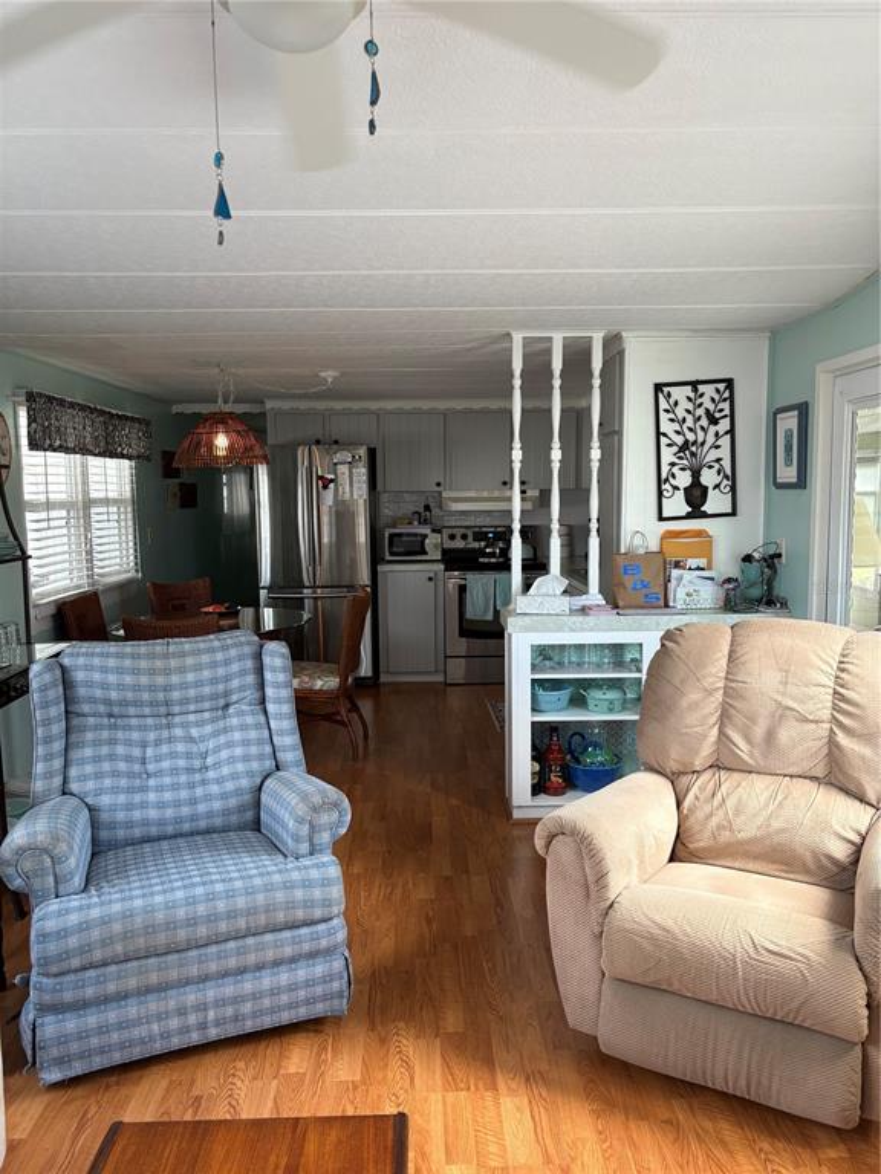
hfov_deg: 53.1
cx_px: 440
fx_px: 882
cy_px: 587
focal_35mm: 26
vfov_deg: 67.3
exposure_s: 1/110
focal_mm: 5.96
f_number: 1.6
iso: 125
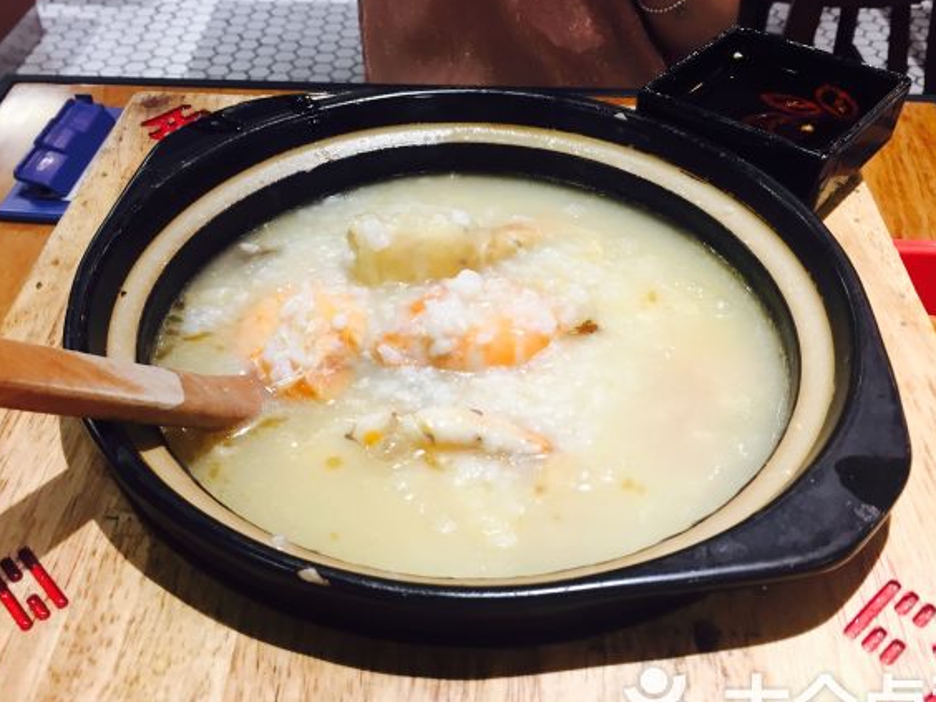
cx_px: 460
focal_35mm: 36
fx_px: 973
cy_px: 358
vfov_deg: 39.7
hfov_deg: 51.4
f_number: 2.2
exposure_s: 1/33
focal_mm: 4.15
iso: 80
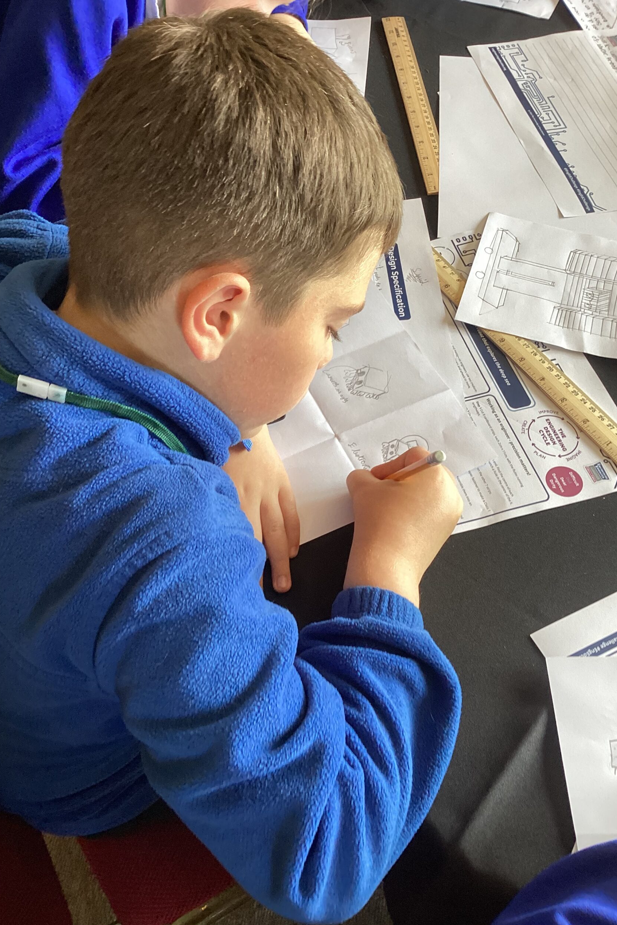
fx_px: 848
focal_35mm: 33
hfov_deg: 40.0
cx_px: 297
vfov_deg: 57.2
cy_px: 462
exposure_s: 1/50
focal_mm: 3.3
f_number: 2.4
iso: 80
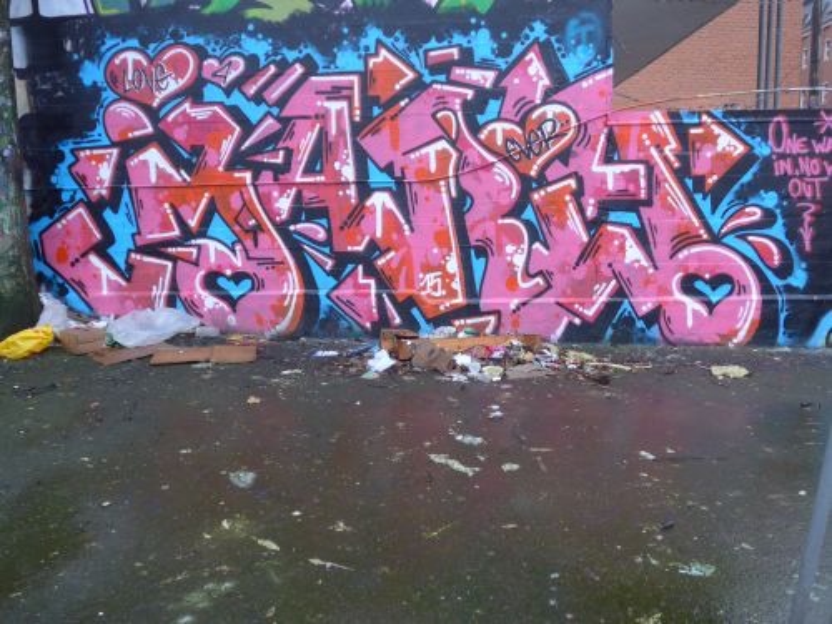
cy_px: 312
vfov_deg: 48.2
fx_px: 697
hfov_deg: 61.7
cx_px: 416
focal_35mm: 29
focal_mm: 6
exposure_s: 1/60
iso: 80
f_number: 2
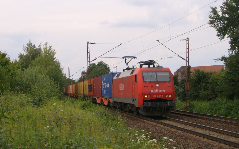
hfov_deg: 24.5
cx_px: 119
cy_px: 75
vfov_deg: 15.5
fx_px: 551
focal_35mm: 85
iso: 200
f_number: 10
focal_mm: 55
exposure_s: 1/1000
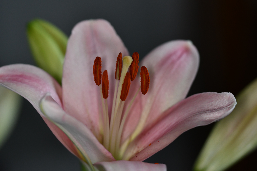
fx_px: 1121
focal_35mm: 157
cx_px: 128
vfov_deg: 8.7
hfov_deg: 13.1
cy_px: 86
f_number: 4
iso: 1100
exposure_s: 1/60
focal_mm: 105
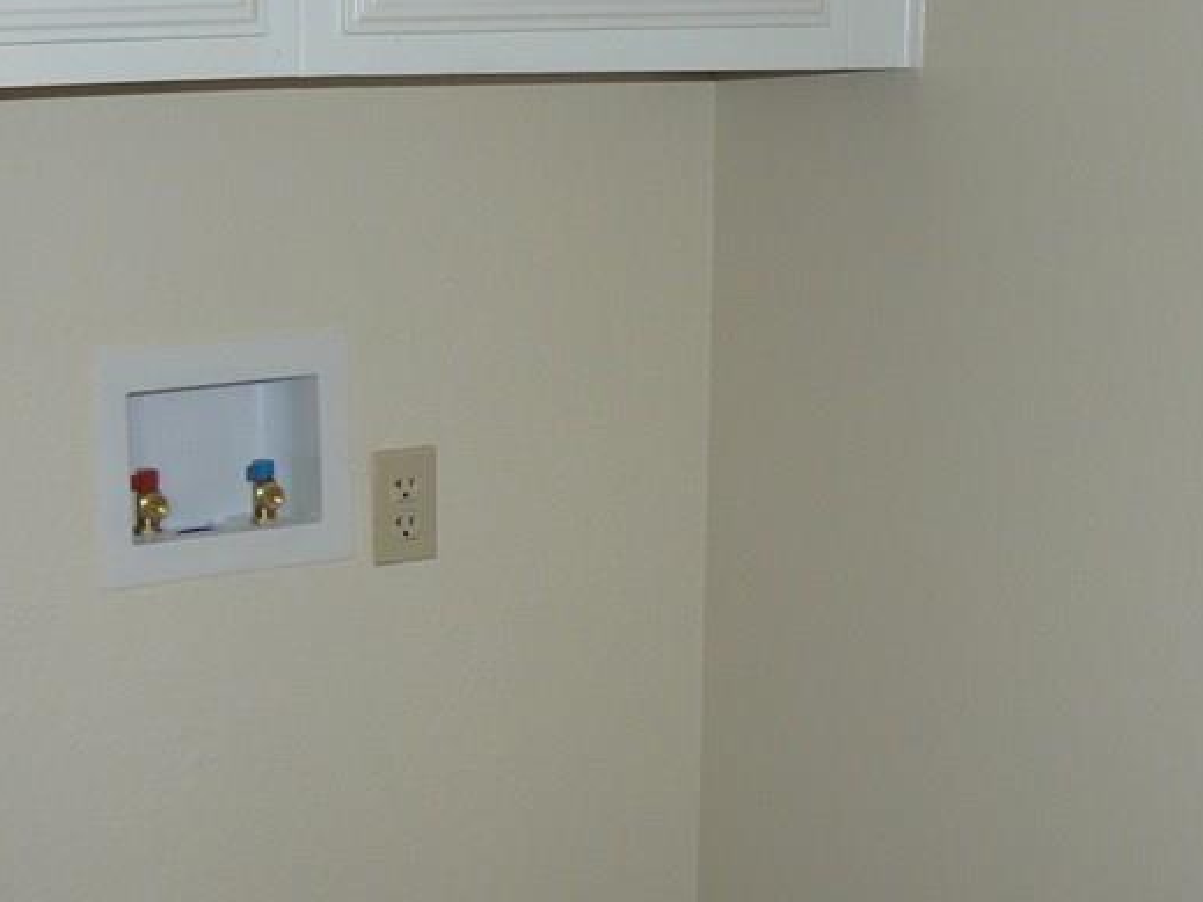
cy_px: 642
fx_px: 2467
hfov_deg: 27.4
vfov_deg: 20.6
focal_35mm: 71
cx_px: 552
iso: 100
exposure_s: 1/30
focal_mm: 6
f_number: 2.8
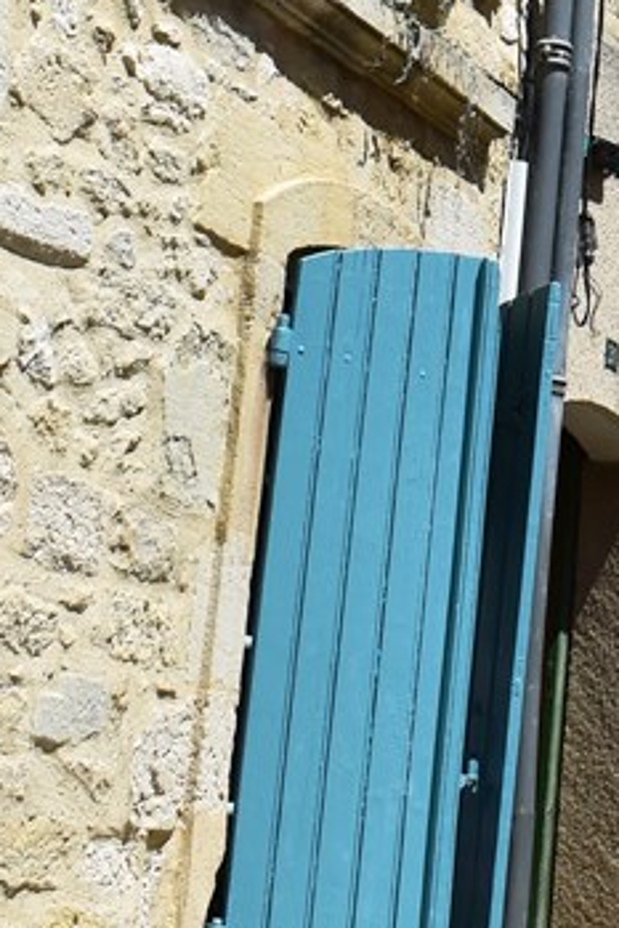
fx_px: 2989
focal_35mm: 116
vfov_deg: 17.0
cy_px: -122
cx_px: 890
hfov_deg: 11.4
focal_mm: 18
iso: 100
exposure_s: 1/320
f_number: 9
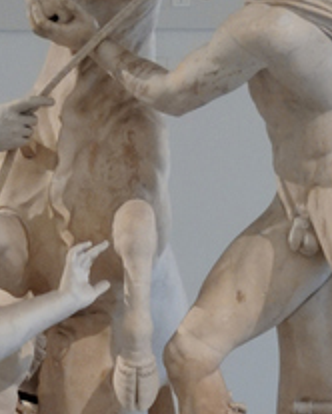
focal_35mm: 165
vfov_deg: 11.4
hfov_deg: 9.4
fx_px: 2024
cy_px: 506
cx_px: 161
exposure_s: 1/80
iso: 800
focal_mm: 10.7
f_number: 3.2
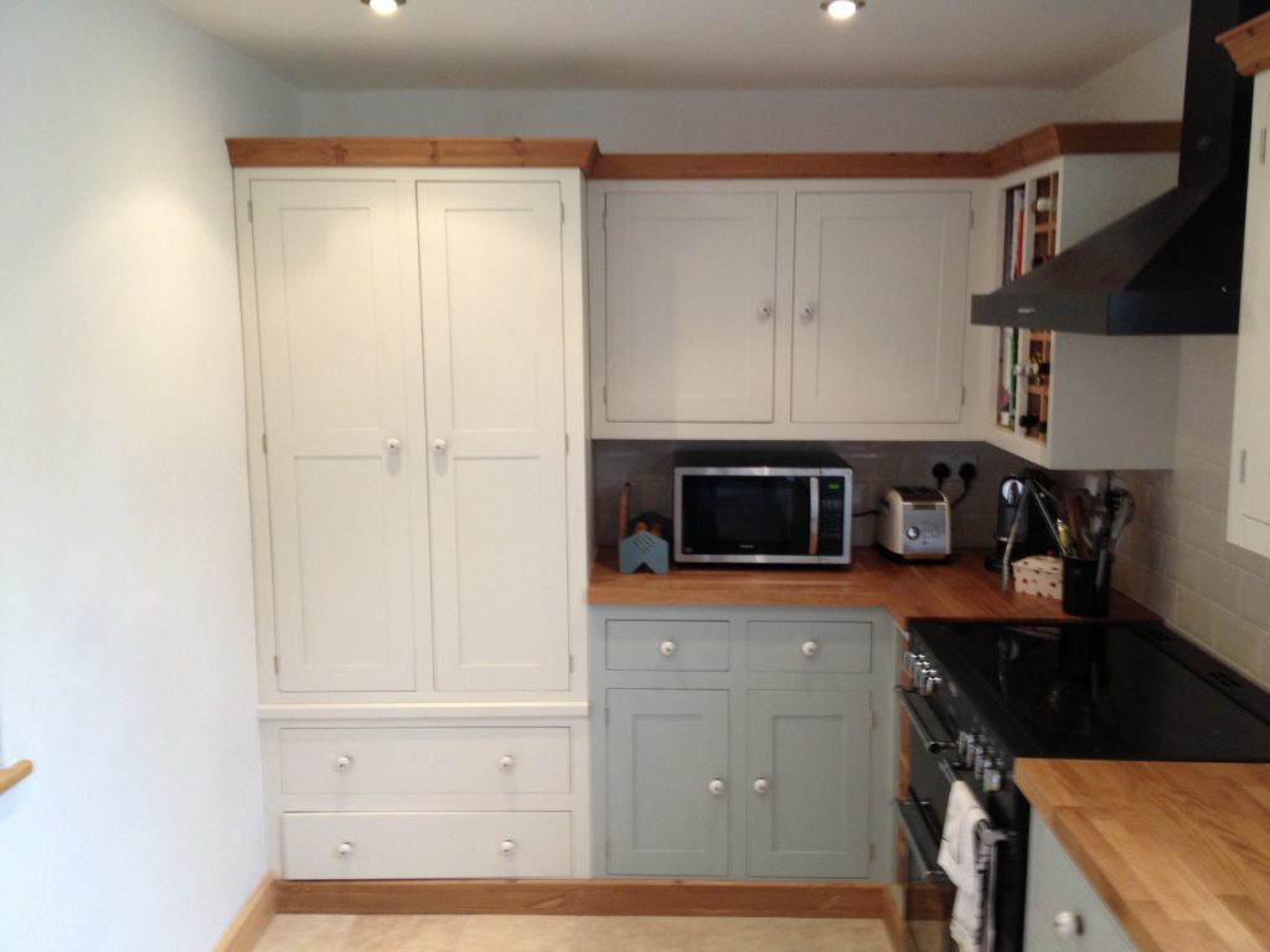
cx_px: 635
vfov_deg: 40.7
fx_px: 1284
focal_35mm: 35
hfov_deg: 52.6
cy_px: 476
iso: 100
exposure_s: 1/20
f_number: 2.4
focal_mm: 4.28
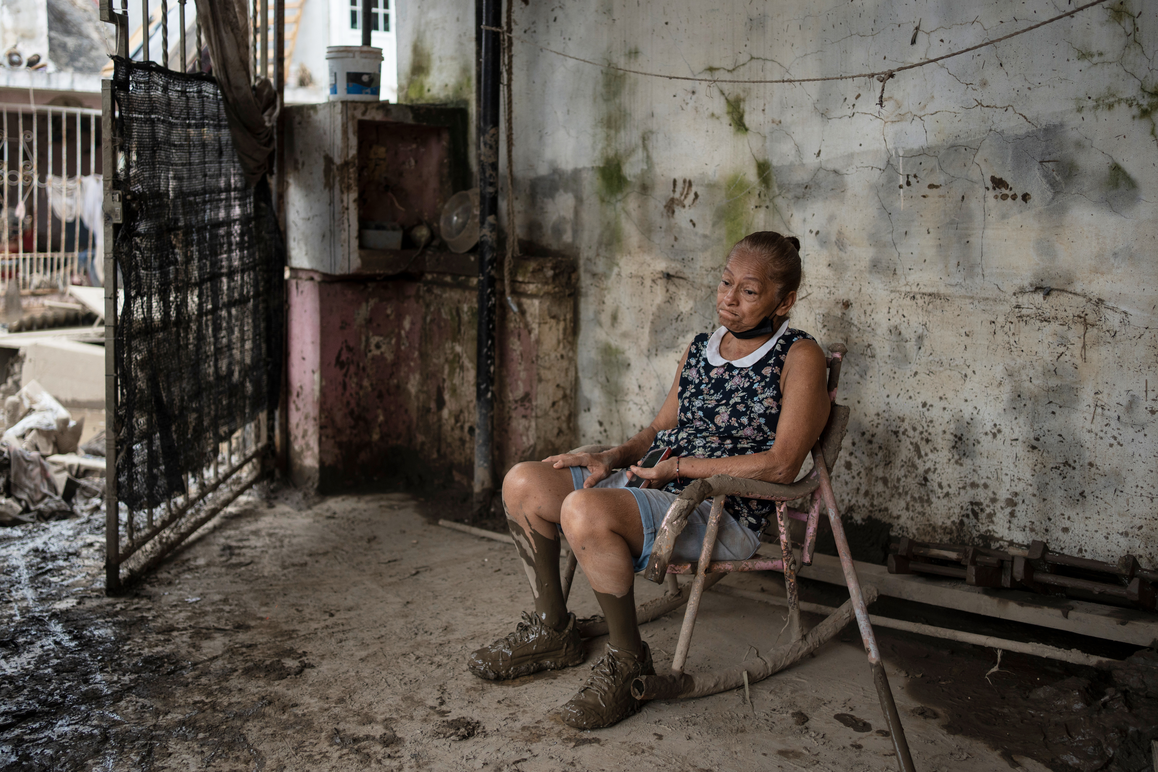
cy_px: 386
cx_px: 579
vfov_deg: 37.9
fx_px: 1126
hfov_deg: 54.4
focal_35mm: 35
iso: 400
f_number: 2.5
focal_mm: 35
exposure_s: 1/1600
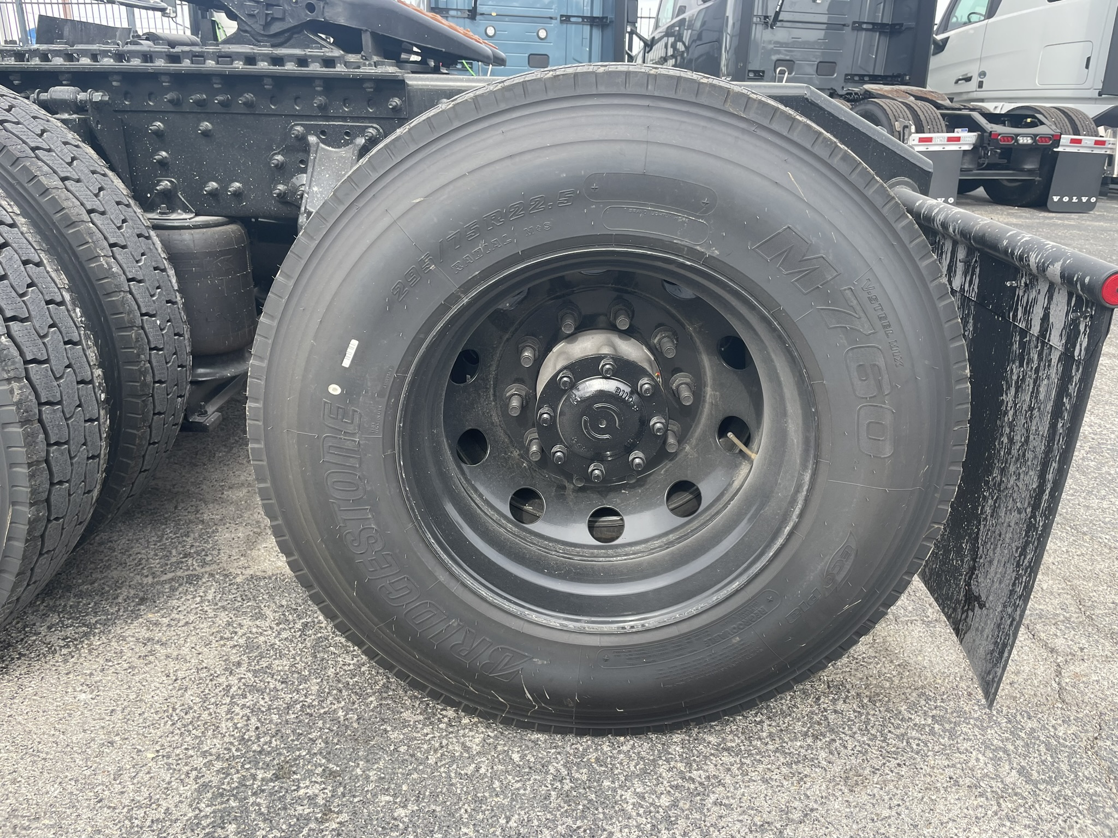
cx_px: 559
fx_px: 840
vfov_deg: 53.1
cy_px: 419
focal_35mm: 26
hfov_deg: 67.3
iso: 32
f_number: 1.6
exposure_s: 1/506
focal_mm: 4.2
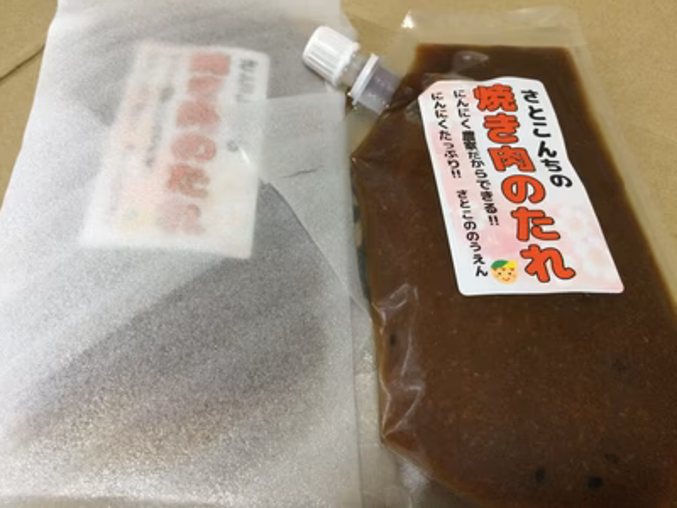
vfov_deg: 45.4
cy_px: 254
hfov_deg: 58.4
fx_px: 606
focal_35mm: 31
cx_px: 338
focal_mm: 3.3
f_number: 2.4
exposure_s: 1/20
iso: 200
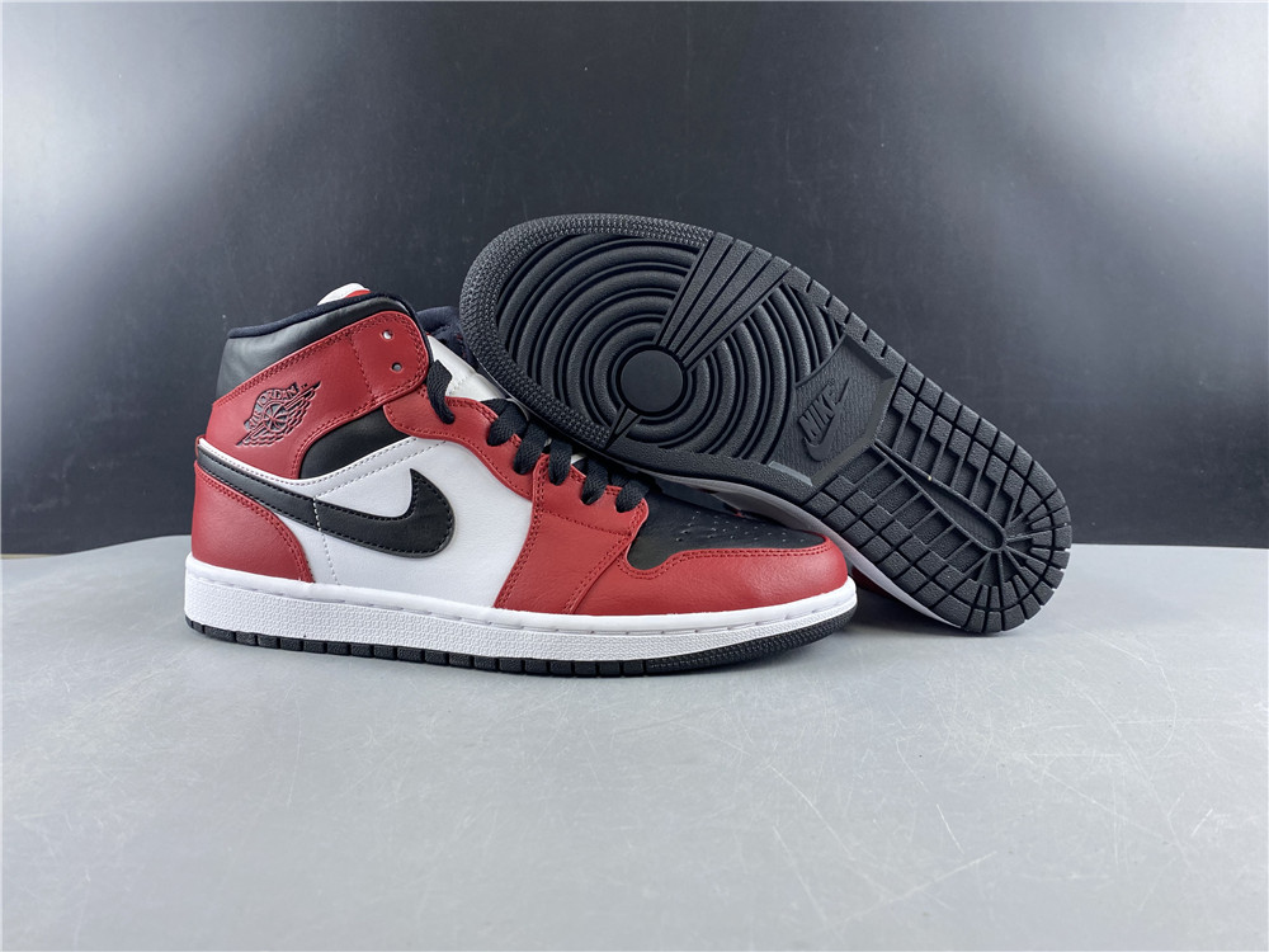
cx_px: 634
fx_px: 953
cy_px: 476
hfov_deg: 67.3
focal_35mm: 26
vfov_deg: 53.1
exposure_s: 1/100
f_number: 1.8
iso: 80
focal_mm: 4.25
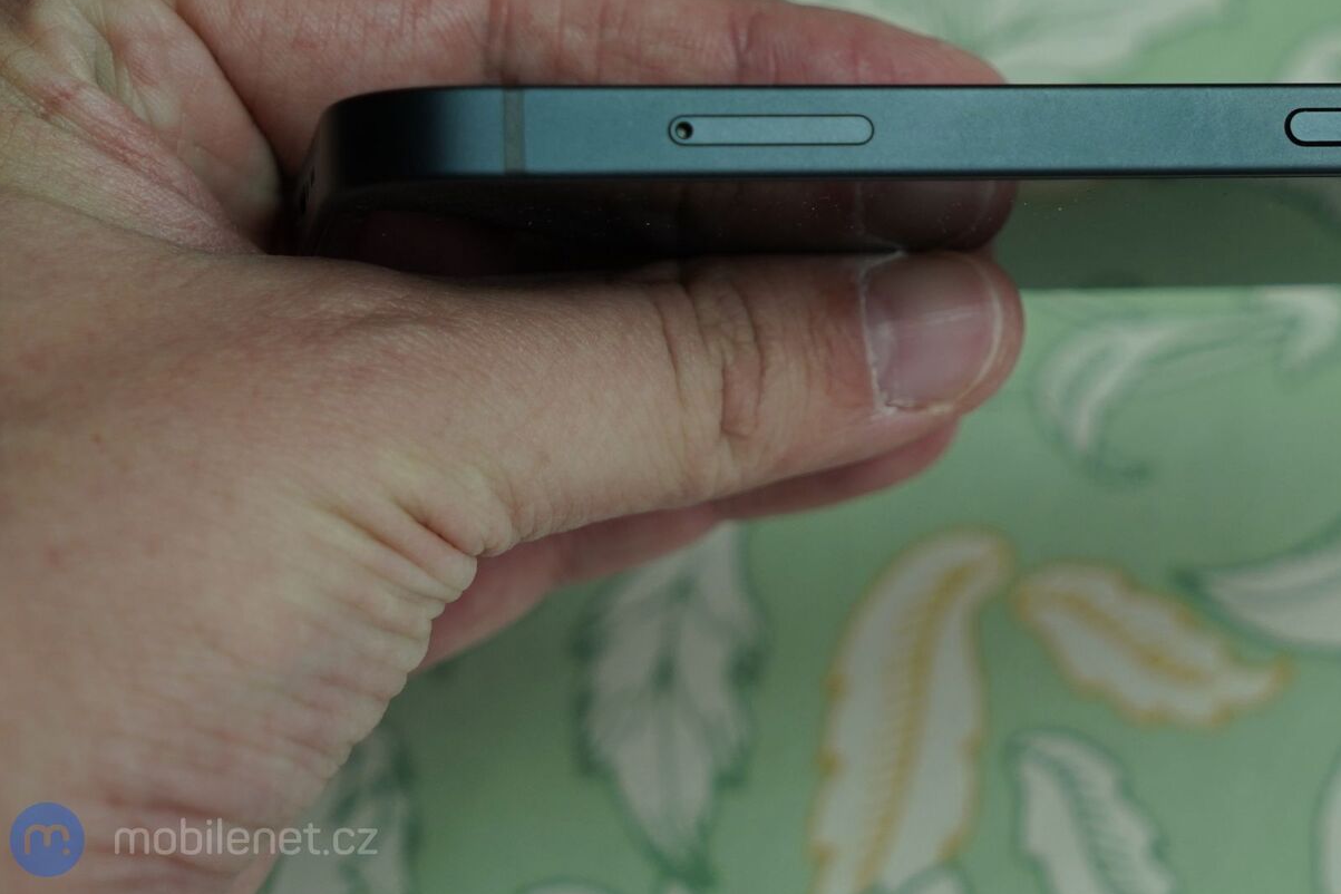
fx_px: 3389
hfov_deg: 22.1
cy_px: 193
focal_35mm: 91
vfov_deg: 14.9
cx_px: 1051
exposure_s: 1/200
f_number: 6.3
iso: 640
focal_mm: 57
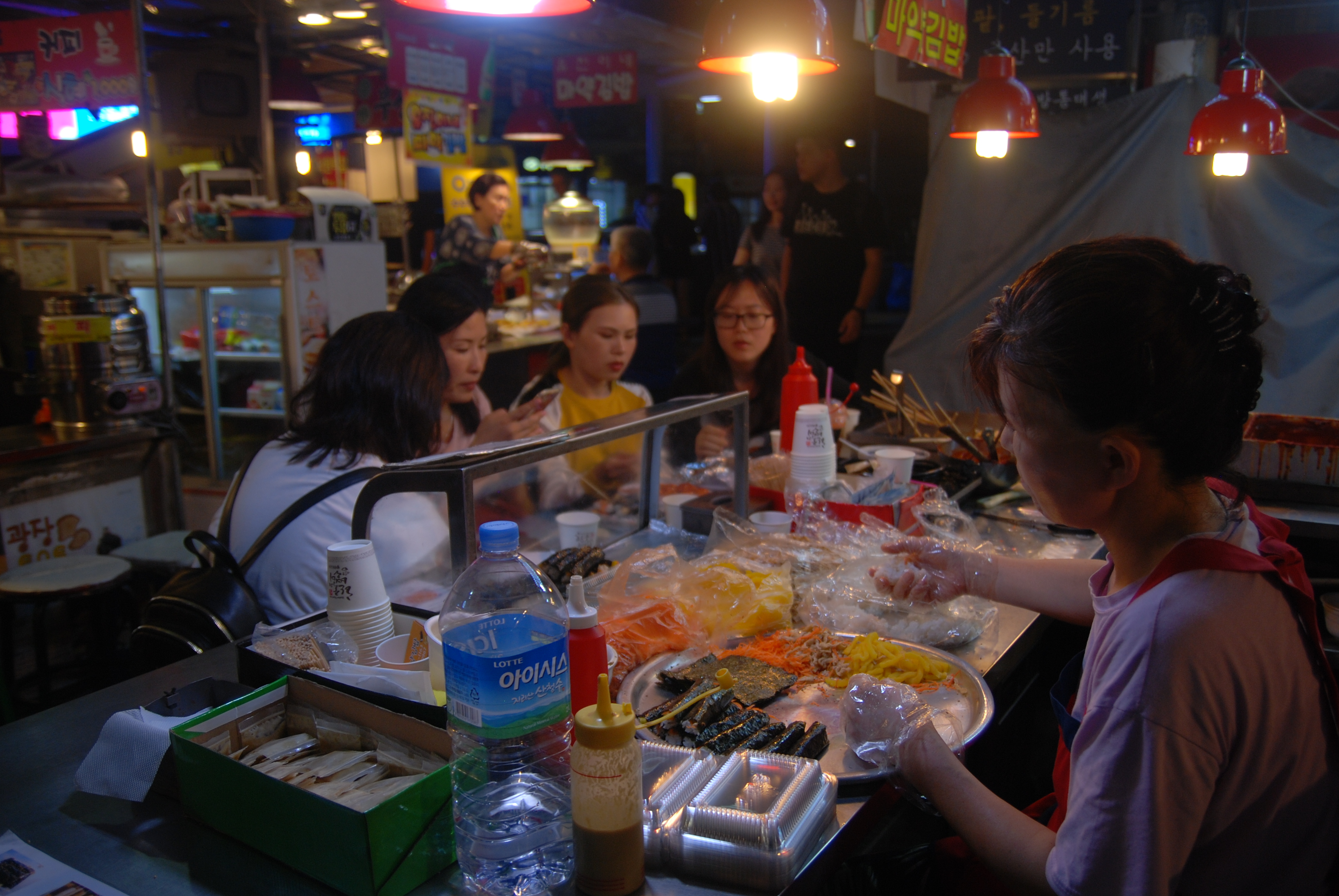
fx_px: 1064
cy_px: 491
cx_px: 697
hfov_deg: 64.4
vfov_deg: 45.6
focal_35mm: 29
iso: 160
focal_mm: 17
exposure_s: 1/125
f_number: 2.8
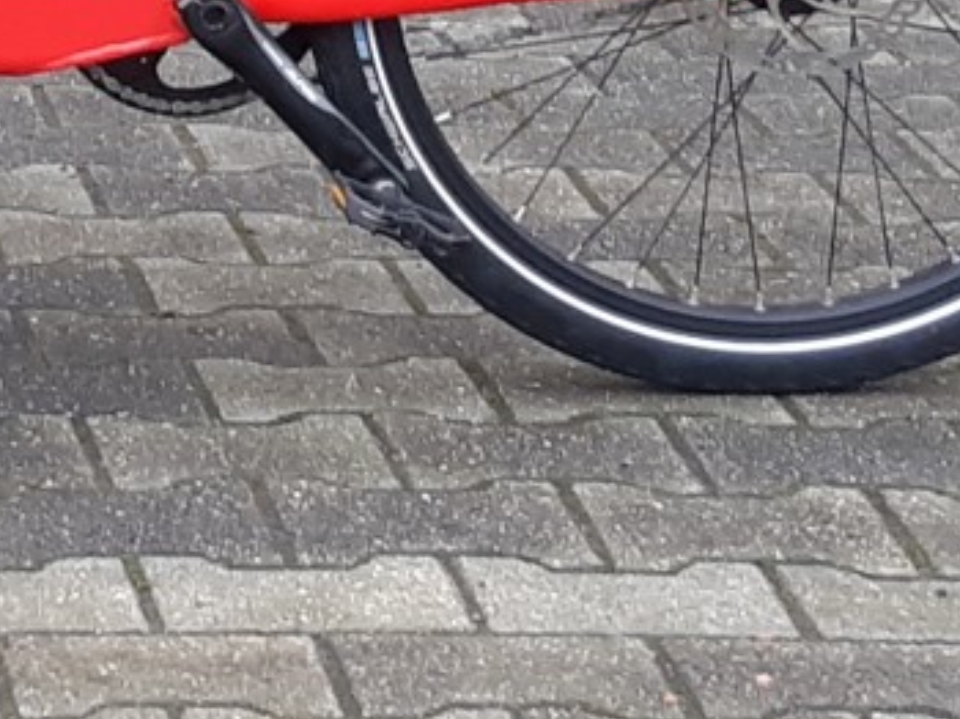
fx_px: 3298
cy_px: -360
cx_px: -612
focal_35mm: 119
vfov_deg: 11.9
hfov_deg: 15.0
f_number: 1.7
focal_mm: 3.92
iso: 64
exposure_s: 1/100
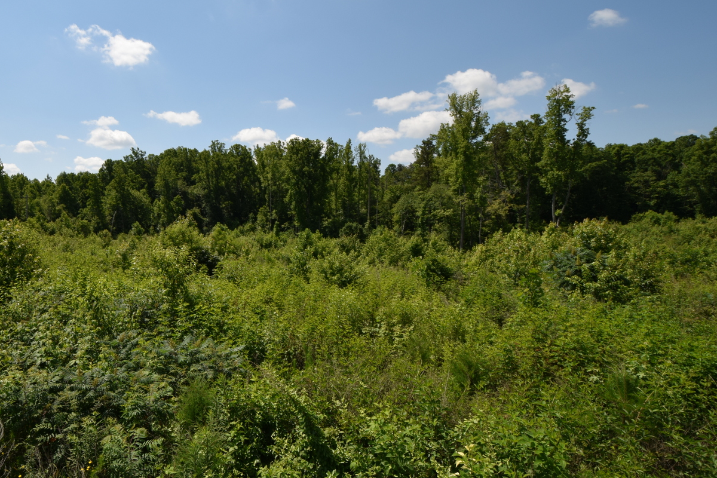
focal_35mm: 20
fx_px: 398
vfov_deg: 61.9
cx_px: 243
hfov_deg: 81.3
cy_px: 243
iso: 100
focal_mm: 10
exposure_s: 1/200
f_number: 10
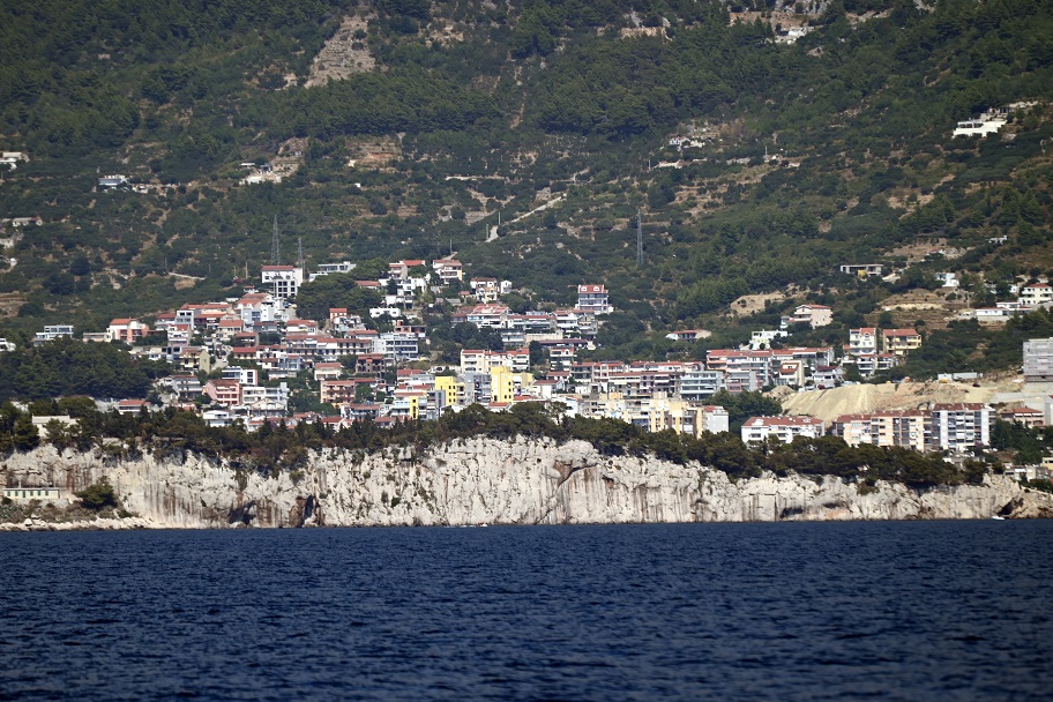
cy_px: 359
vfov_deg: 4.2
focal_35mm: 329
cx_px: 491
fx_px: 9622
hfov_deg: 6.3
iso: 100
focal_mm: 300
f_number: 5.6
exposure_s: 1/800
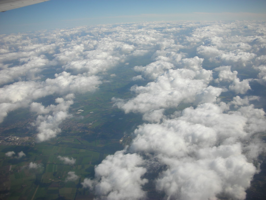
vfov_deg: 40.7
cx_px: 133
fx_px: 269
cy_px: 100
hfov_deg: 52.6
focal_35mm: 35
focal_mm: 5.8
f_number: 8.5
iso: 50
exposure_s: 1/105
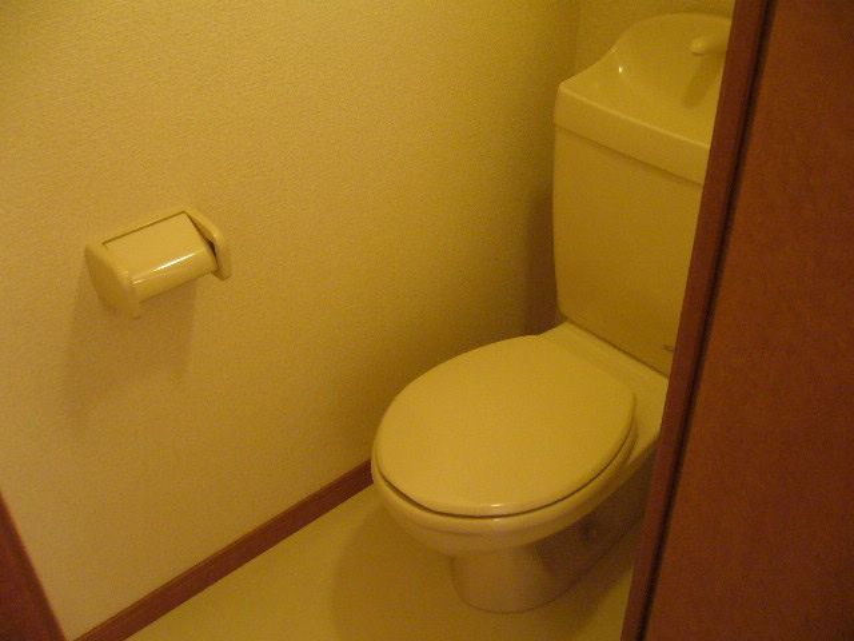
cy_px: 320
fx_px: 863
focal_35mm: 35
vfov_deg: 40.7
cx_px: 427
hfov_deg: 52.6
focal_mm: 5.8
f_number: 2.8
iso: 200
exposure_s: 1/8
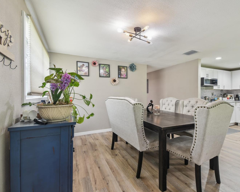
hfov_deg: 89.3
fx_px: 121
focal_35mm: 17
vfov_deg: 77.0
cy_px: 96
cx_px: 134
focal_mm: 10
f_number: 7.1
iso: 100
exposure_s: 1/2
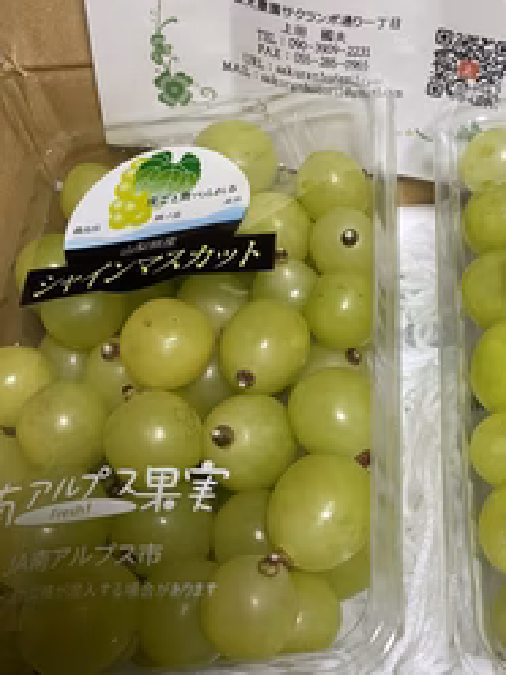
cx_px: 386
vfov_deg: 44.8
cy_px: 327
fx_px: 819
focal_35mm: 42
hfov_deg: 33.6
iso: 160
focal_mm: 4.2
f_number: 1.6
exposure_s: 1/50
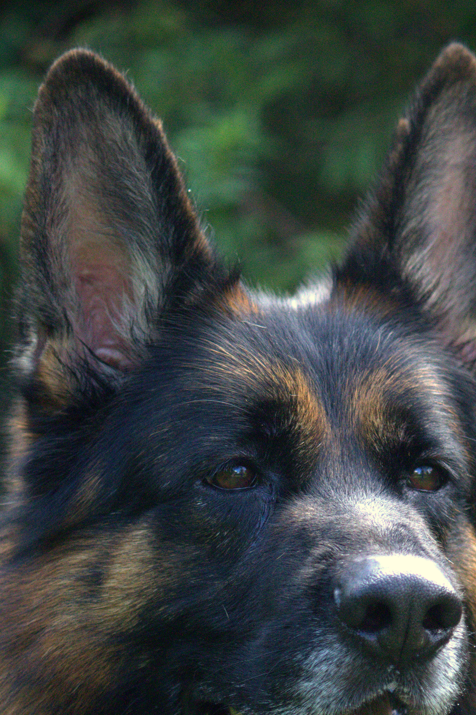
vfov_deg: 7.8
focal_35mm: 264
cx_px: 283
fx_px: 5239
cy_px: 545
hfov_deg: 5.2
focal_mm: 109
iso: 3200
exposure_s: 1/1000
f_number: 5
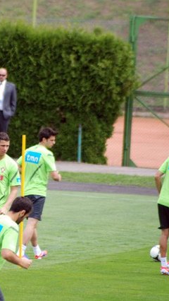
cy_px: 150
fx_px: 5077
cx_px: -6
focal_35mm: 638
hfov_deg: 1.9
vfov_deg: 3.4
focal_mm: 270
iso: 280
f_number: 5.6
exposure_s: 1/500
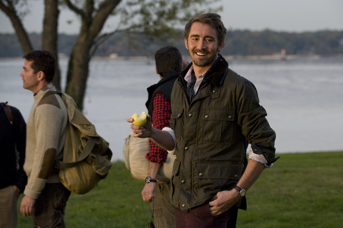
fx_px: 1047
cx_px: 172
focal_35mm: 110
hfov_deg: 18.6
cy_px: 114
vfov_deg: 12.4
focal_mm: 110
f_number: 5.6
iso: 1600
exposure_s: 1/200
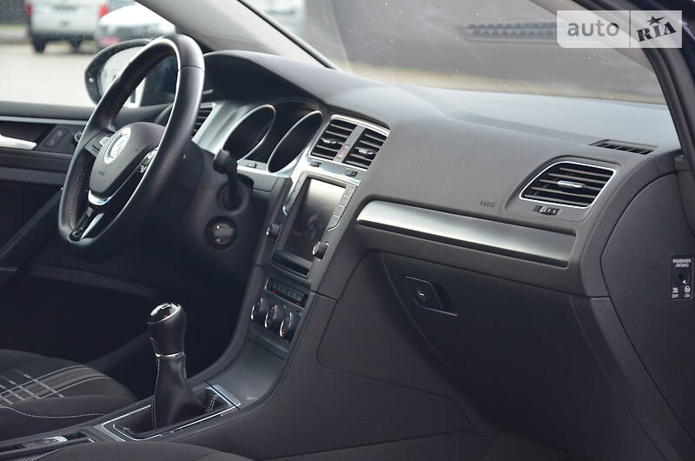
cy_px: 230
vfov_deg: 13.8
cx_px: 348
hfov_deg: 20.7
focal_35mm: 99
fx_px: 1907
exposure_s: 1/30
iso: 1400
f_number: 5.3
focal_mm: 66
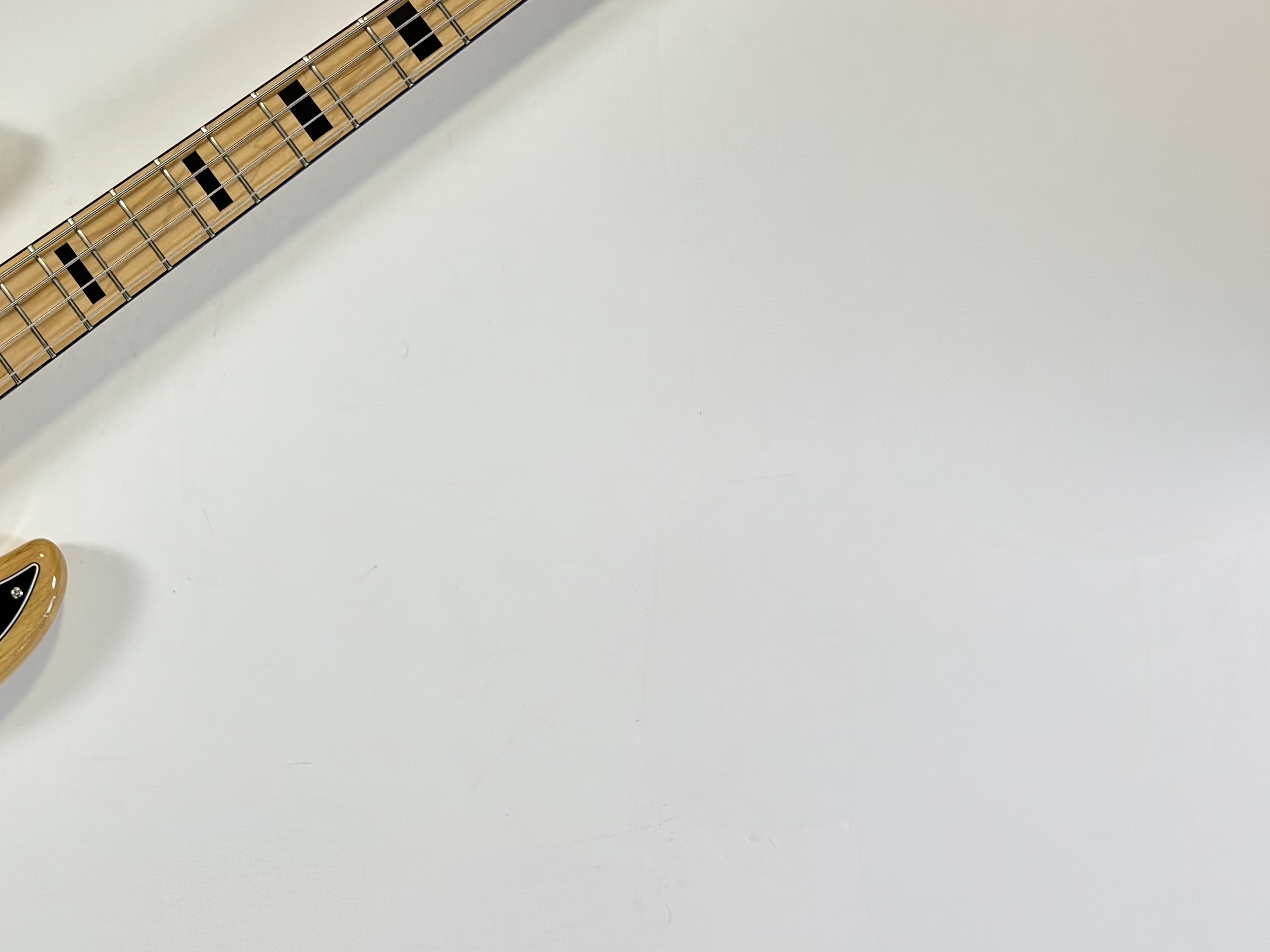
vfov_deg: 26.0
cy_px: 323
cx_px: 156
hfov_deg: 32.8
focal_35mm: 56
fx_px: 2055
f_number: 1.6
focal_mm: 5.96
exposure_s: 1/50
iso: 100
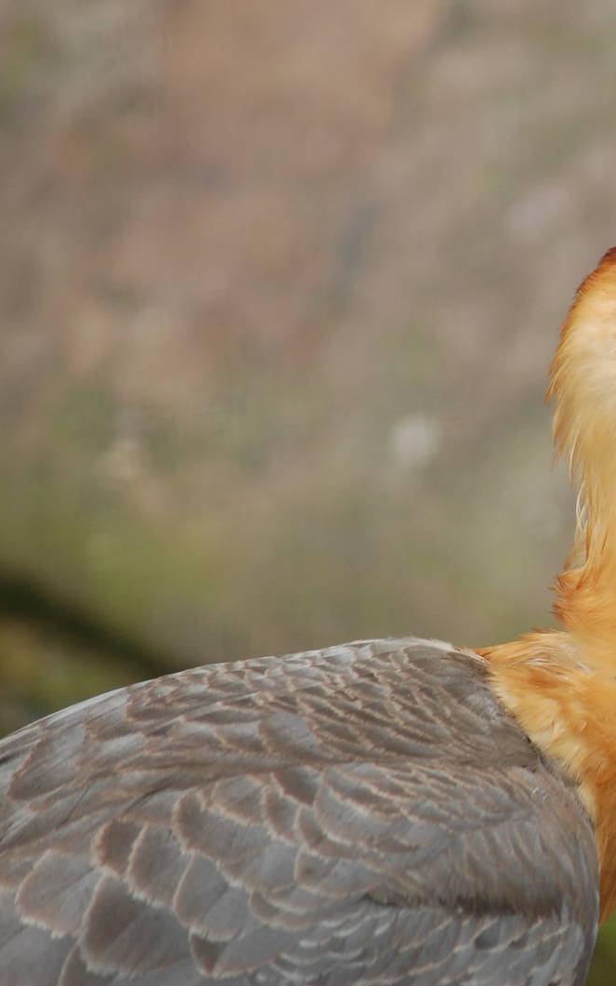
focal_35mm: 281
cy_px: 493
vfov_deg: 7.5
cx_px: 677
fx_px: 7549
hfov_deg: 4.7
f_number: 5.6
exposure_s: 1/500
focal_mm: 122
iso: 400
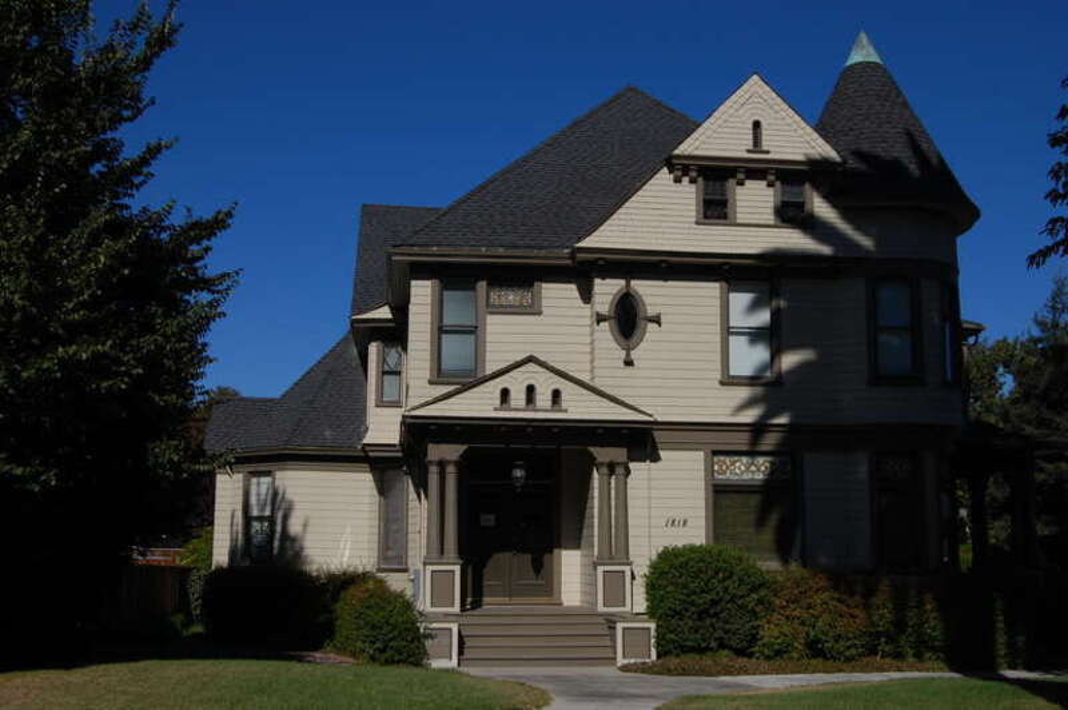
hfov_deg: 46.4
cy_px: 355
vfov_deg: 31.8
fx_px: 1245
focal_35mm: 42
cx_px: 534
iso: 200
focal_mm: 28
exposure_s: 1/250
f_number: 16
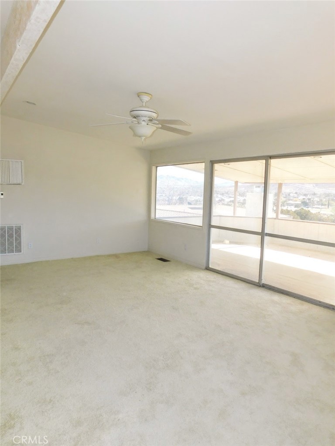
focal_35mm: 23
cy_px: 223
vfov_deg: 73.9
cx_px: 168
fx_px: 297
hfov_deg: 58.9
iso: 125
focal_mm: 4
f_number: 3
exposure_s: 1/400
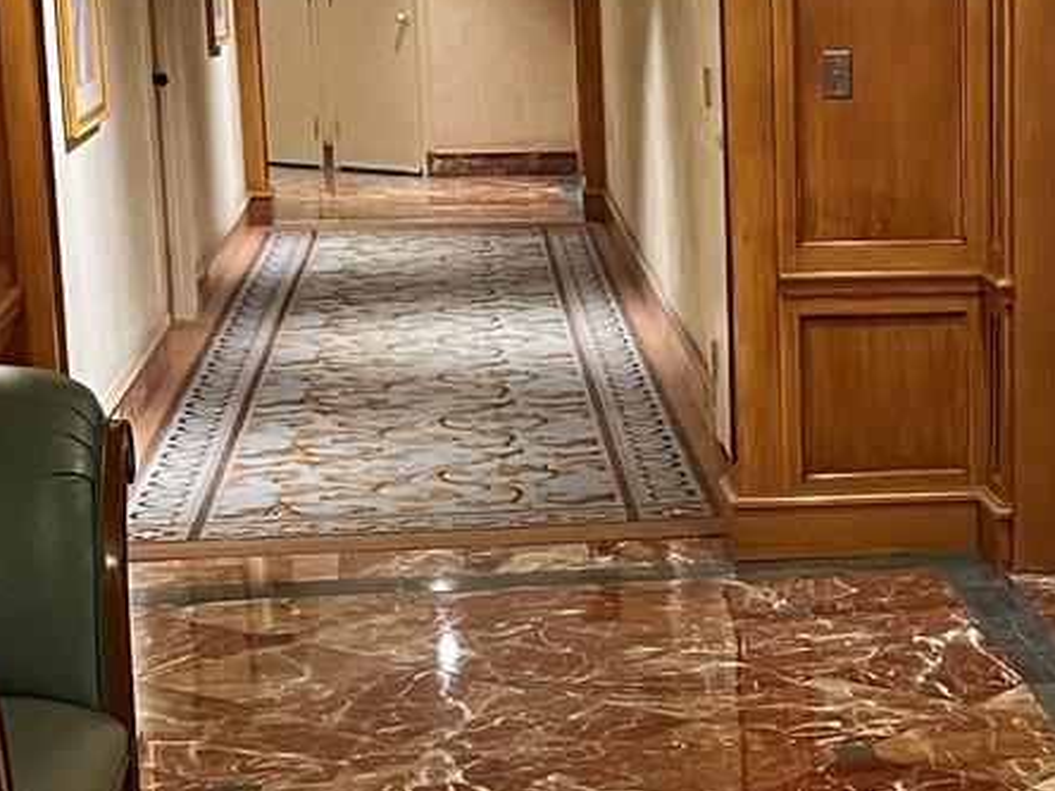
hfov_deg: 20.2
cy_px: 522
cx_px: 1043
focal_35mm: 94
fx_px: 2864
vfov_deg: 15.7
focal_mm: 5.7
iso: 500
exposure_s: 1/40
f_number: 1.5
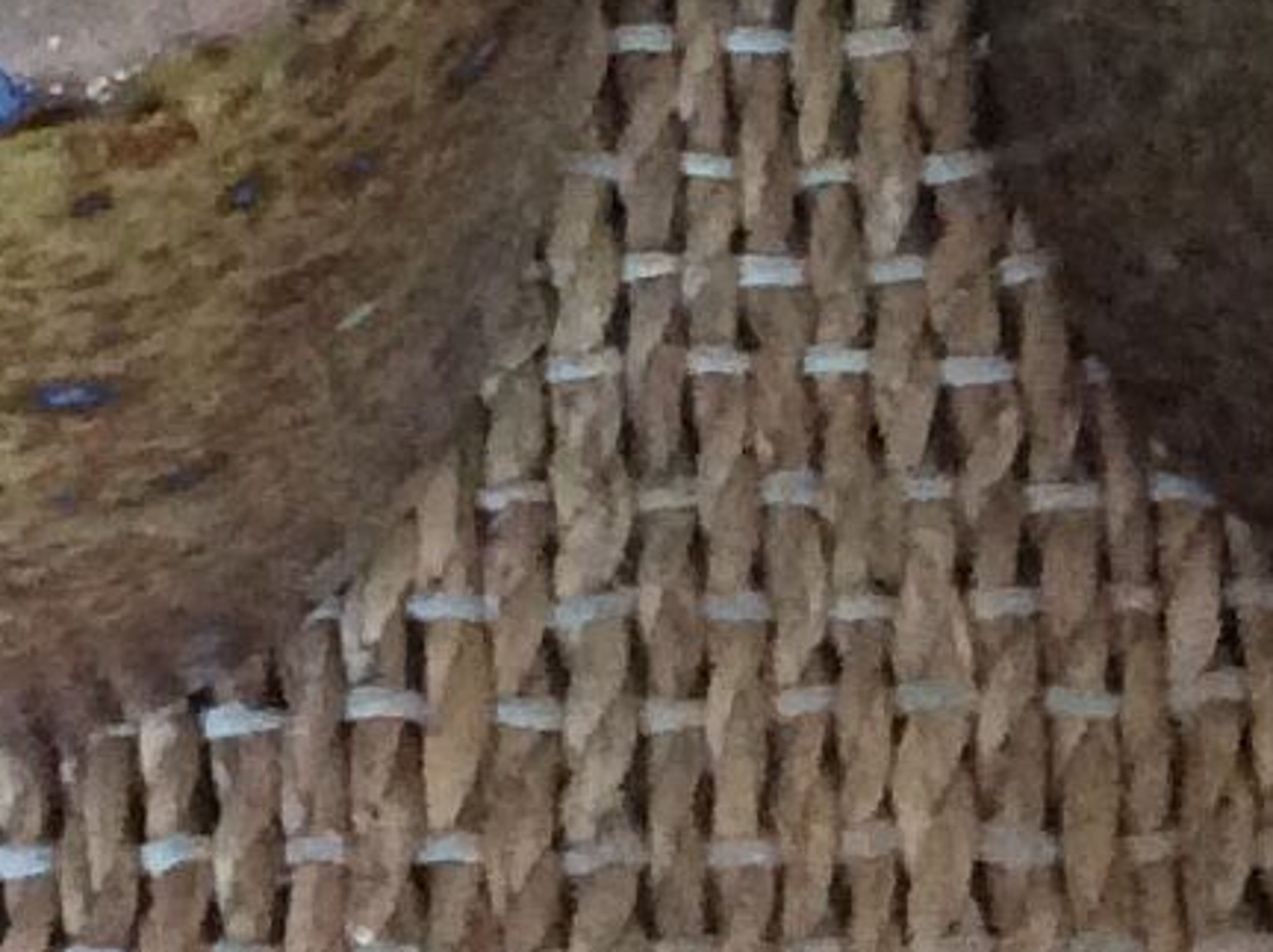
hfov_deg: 10.2
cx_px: 27
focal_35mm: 192
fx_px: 7053
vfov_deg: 7.4
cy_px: -937
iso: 250
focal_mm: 3.3
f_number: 2.4
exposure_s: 1/25
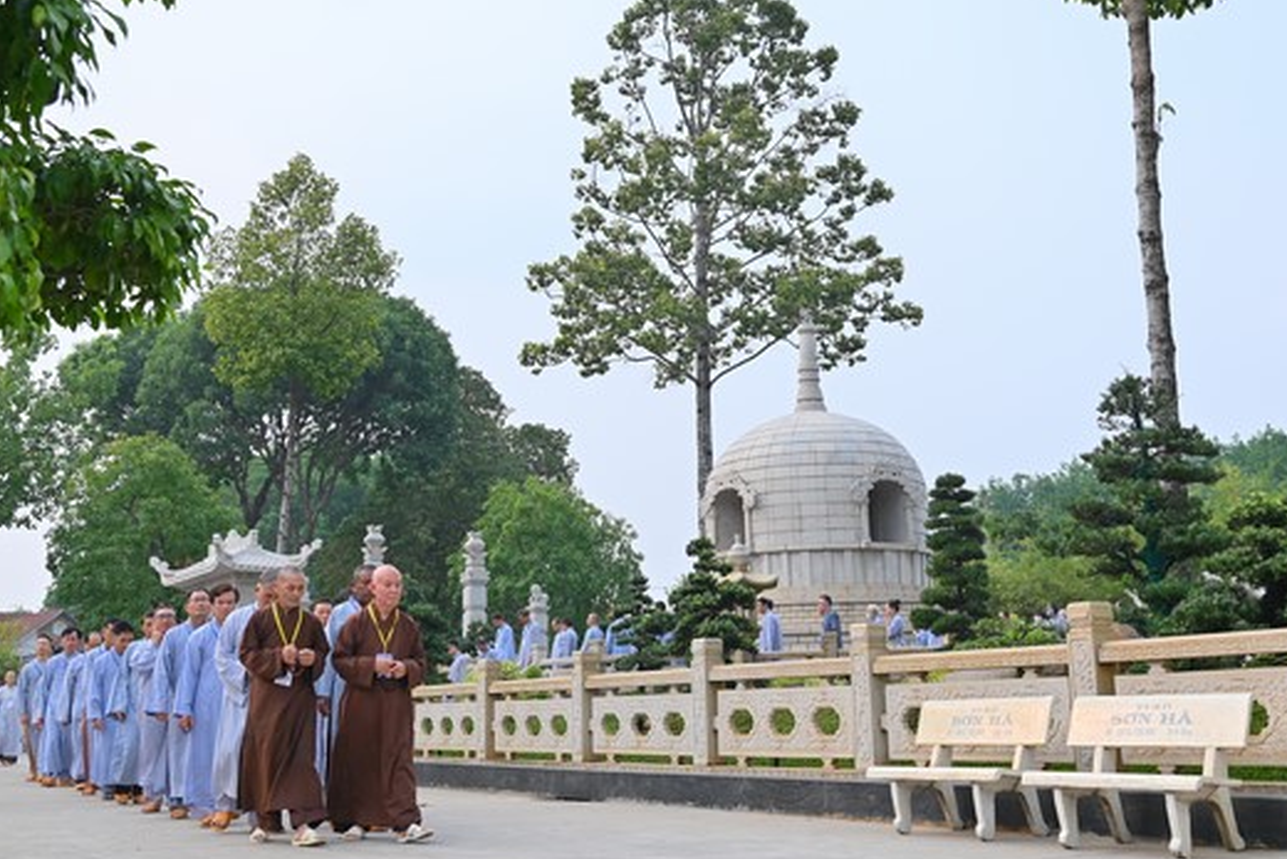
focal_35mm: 40
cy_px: 358
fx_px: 1430
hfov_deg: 48.4
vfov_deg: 33.3
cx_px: 619
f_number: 6.3
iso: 125
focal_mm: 32
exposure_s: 1/250
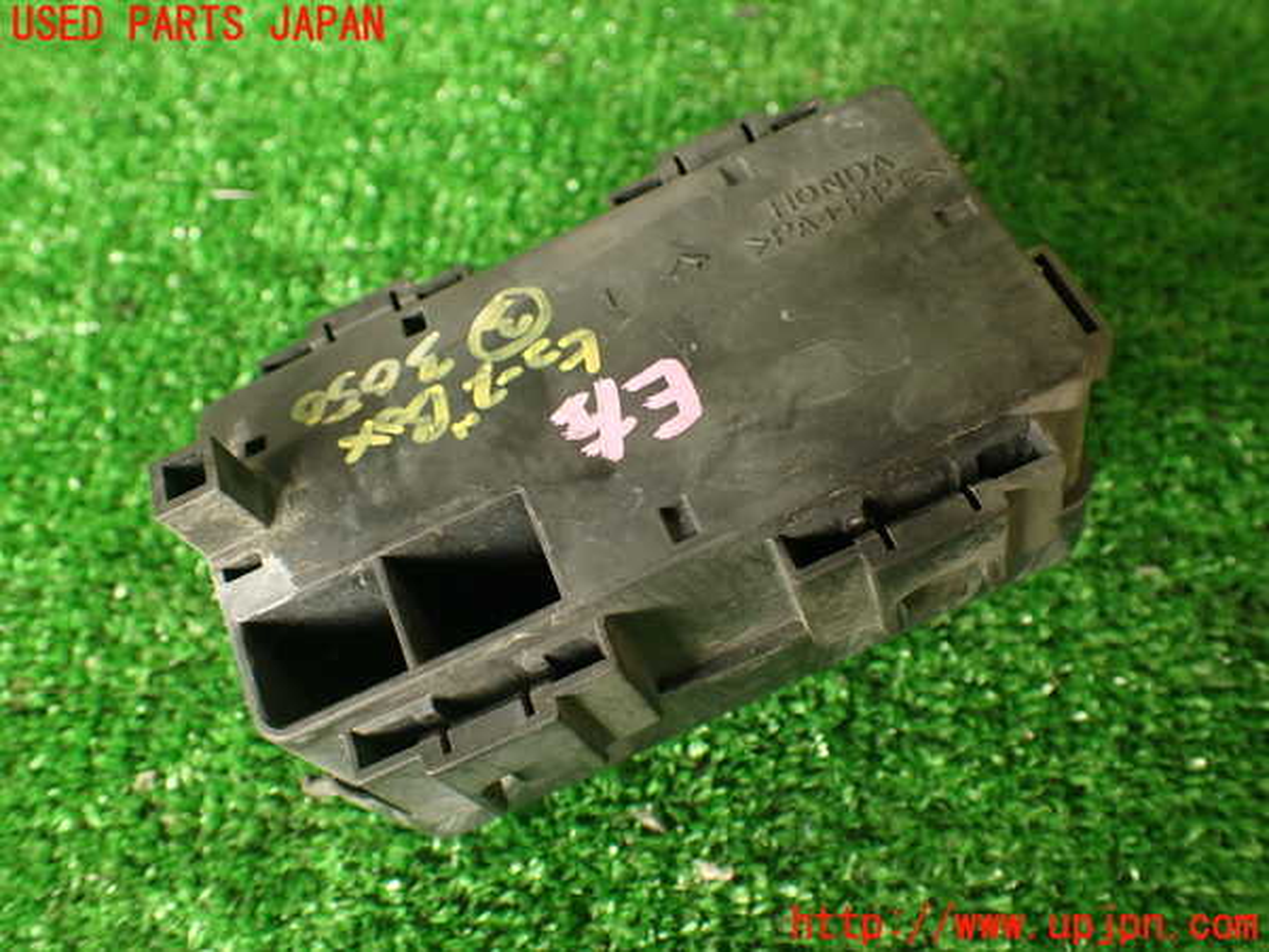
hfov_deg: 56.8
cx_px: 634
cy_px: 476
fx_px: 1173
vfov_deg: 44.2
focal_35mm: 32
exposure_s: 1/60
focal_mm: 5.79
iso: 160
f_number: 2.4
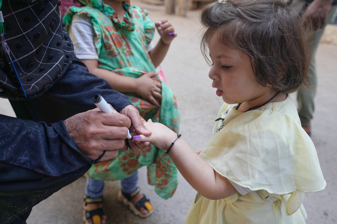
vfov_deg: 41.1
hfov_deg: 58.7
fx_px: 299
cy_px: 112
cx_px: 168
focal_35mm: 32
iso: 500
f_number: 4
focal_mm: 32
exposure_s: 1/200
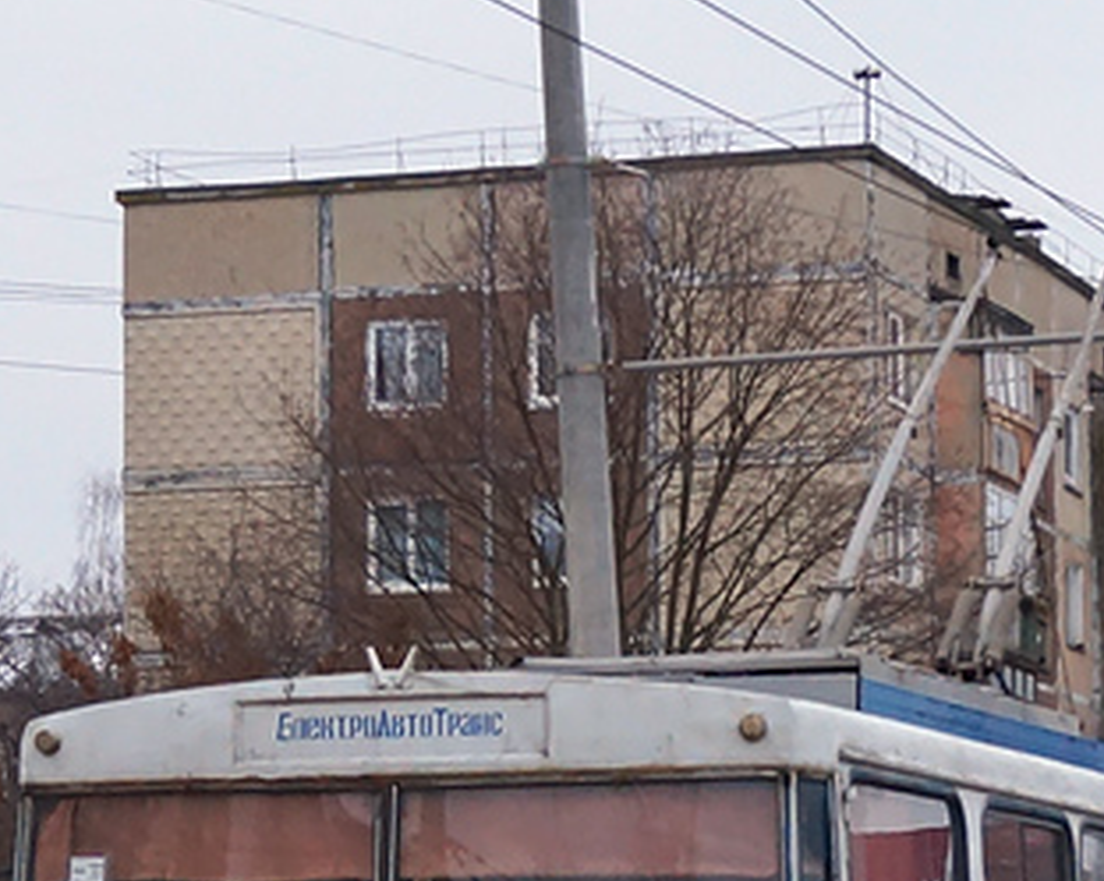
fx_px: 4244
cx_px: 556
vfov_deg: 11.8
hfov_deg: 14.8
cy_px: 731
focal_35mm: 130
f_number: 4.5
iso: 400
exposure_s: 1/1250
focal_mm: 24
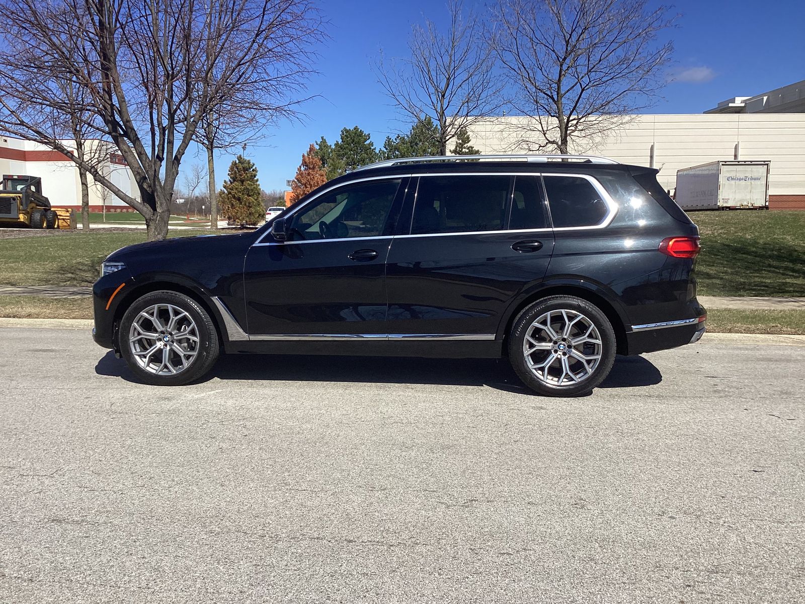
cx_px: 402
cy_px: 302
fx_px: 721
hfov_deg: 58.4
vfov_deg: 45.4
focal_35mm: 31
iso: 25
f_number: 2.4
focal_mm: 3.3
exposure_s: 1/1894
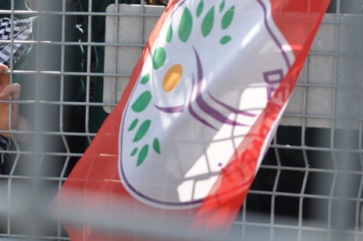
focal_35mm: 132
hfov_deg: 15.5
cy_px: 119
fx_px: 1330
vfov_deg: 10.4
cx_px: 250
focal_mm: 40
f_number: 7.1
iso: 200
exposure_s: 1/200
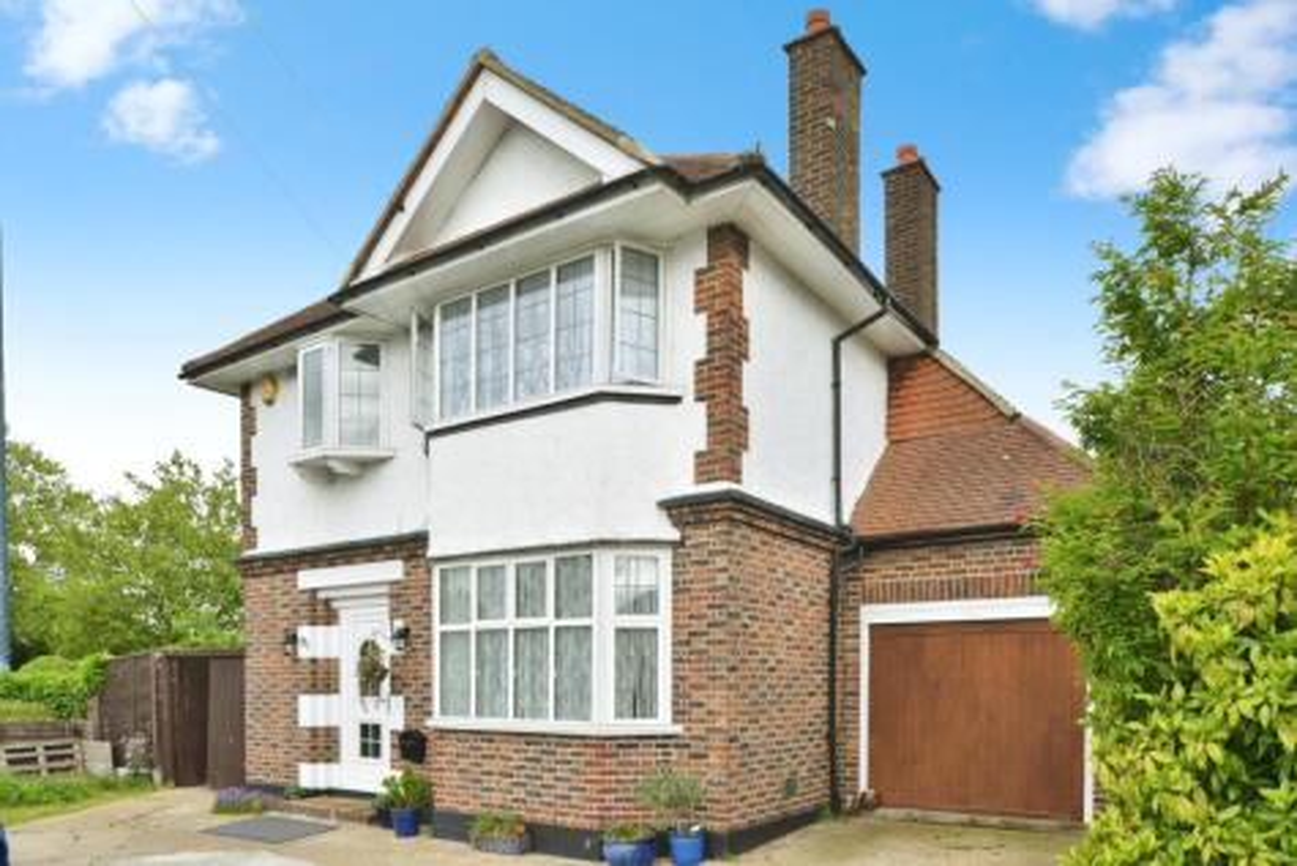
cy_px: 433
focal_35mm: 24
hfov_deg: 73.7
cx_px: 648
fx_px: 865
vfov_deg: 53.2
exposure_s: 1/40
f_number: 11
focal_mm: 24
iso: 125
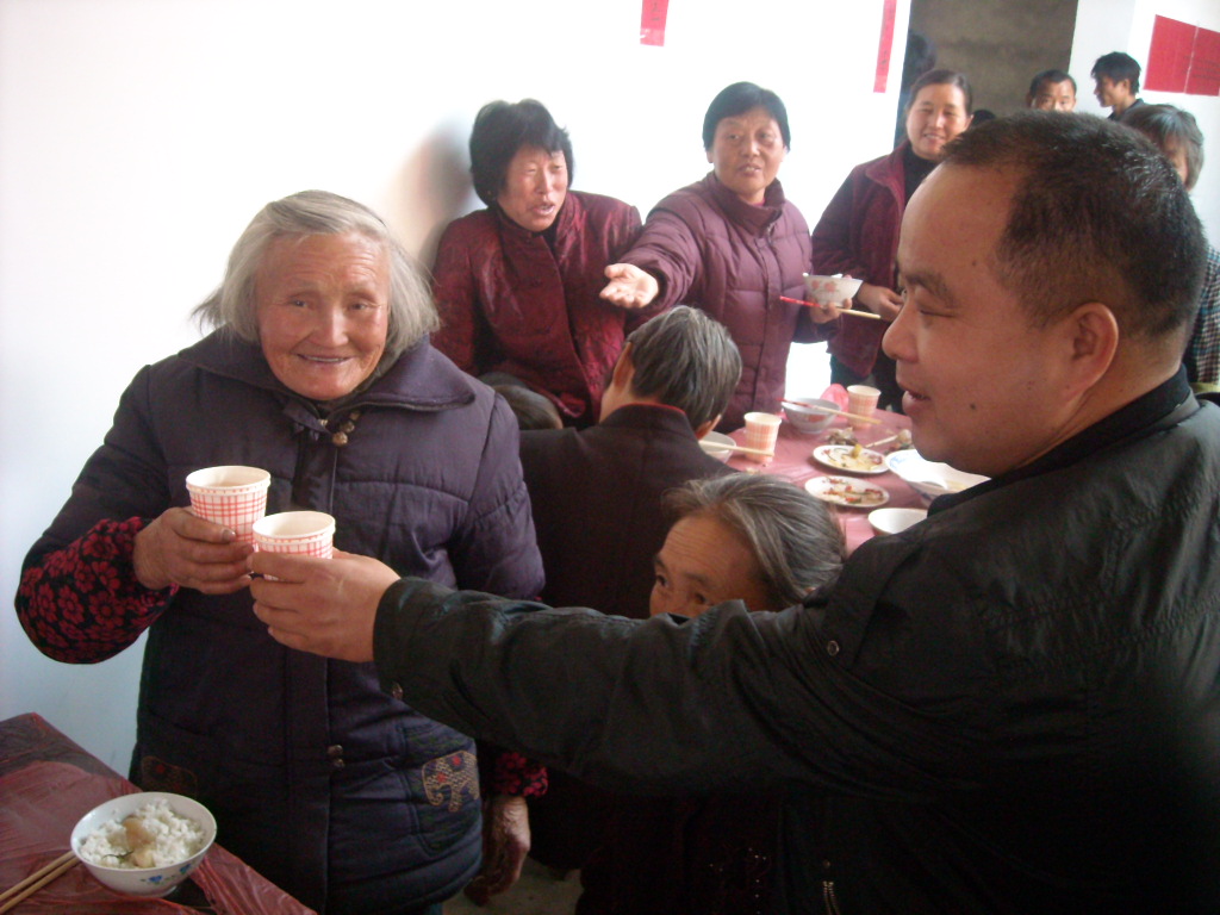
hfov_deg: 52.6
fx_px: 1234
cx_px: 610
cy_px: 458
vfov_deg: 40.7
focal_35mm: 35
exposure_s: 1/60
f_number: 2.8
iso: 383
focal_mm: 5.7
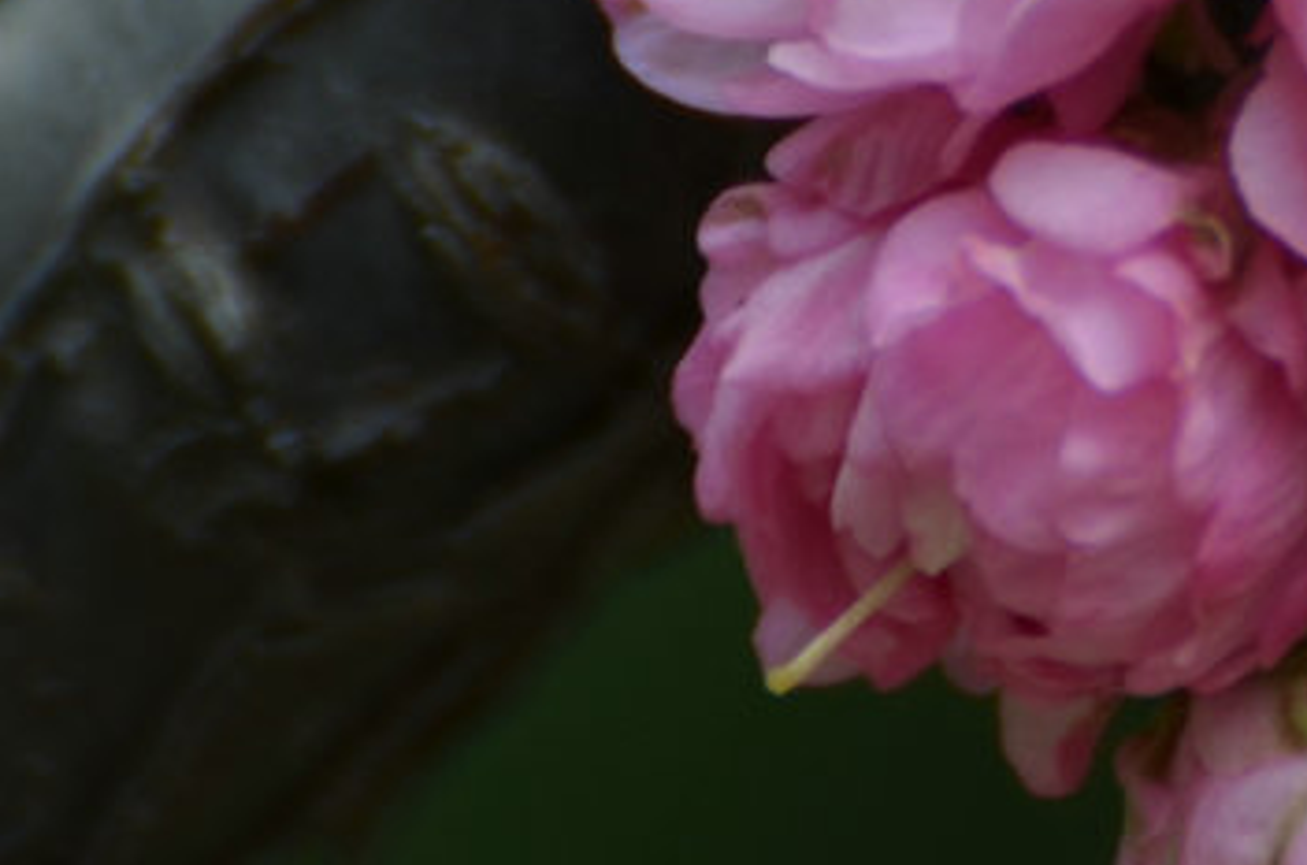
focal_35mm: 1727
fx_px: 62558
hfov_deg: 1.2
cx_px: 1712
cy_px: -82
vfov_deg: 0.8
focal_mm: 270
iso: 100
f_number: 5.6
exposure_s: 1/160
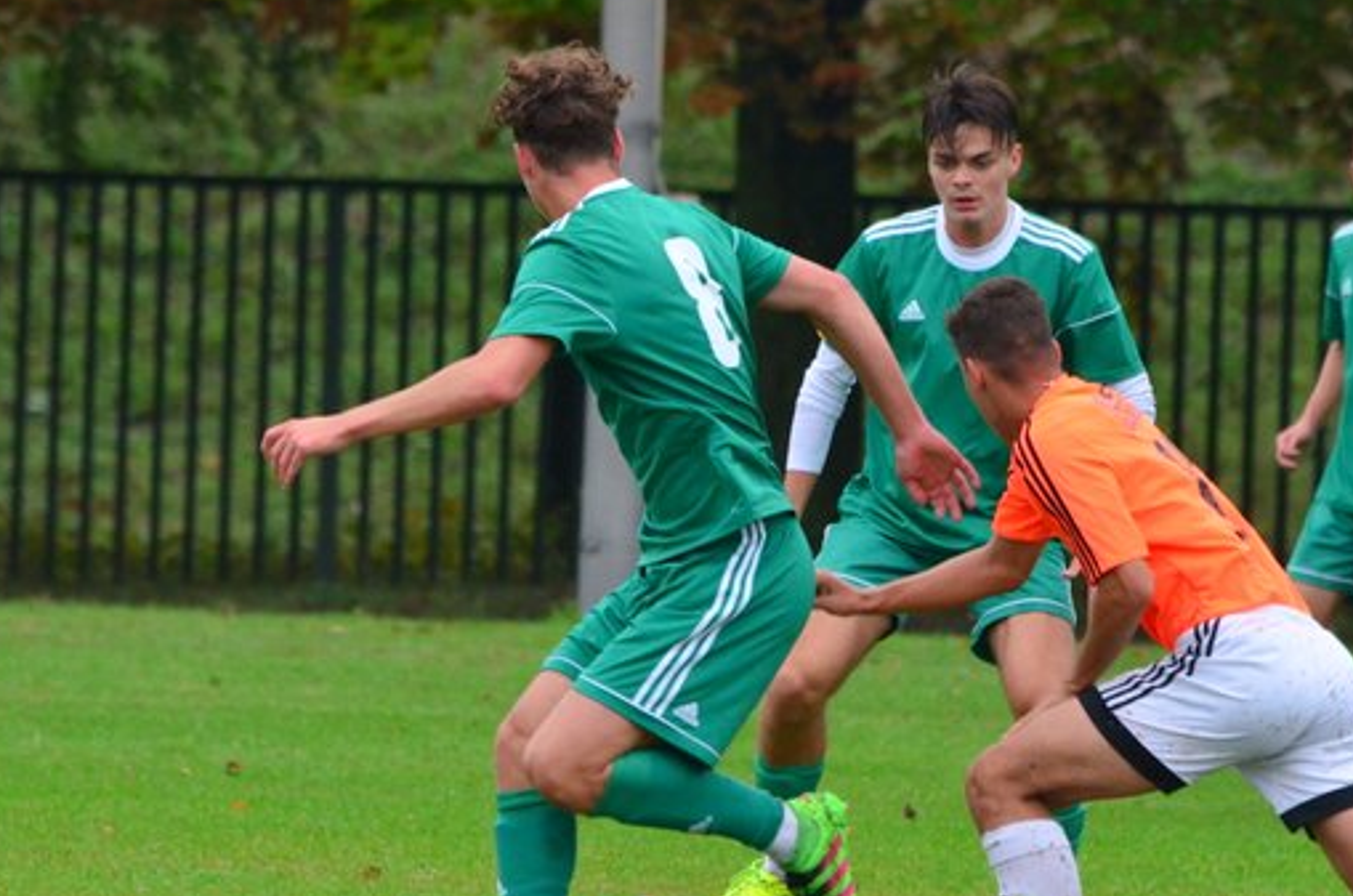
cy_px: 577
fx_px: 26513
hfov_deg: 2.9
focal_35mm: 707
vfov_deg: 1.9
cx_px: 731
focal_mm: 300
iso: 2000
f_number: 7.1
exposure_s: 1/640
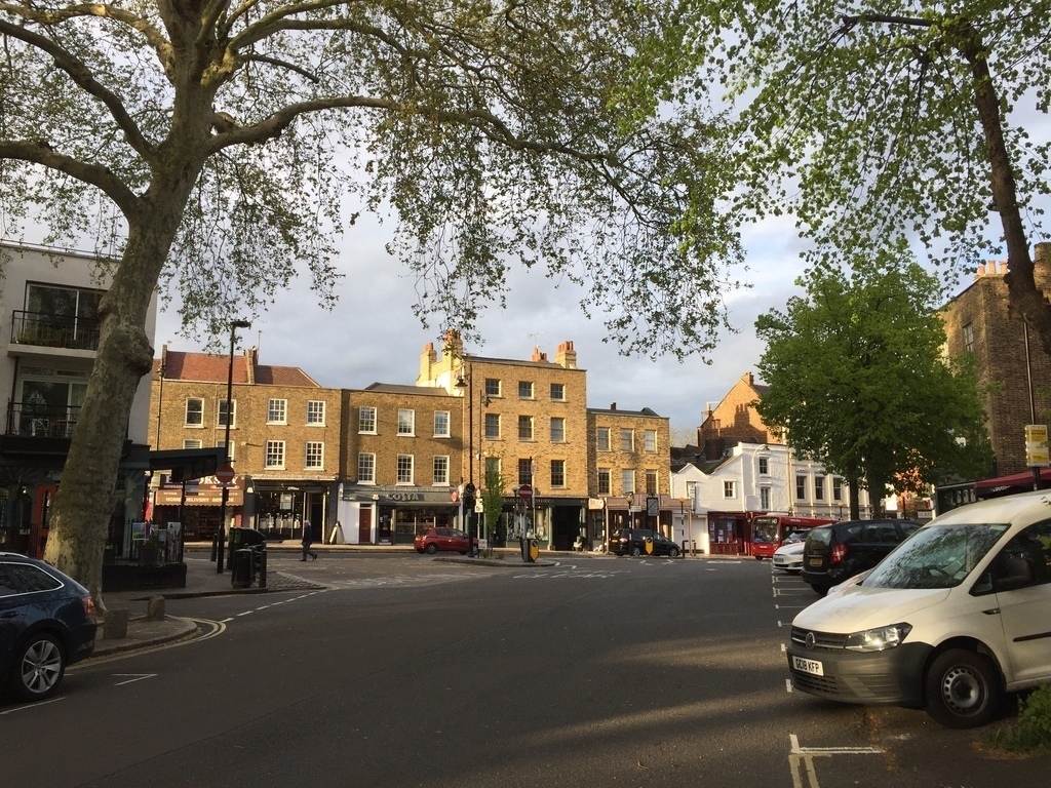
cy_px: 394
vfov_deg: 48.2
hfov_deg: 61.7
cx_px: 526
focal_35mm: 29
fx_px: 880
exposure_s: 1/488
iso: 32
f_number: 2.2
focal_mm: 4.15
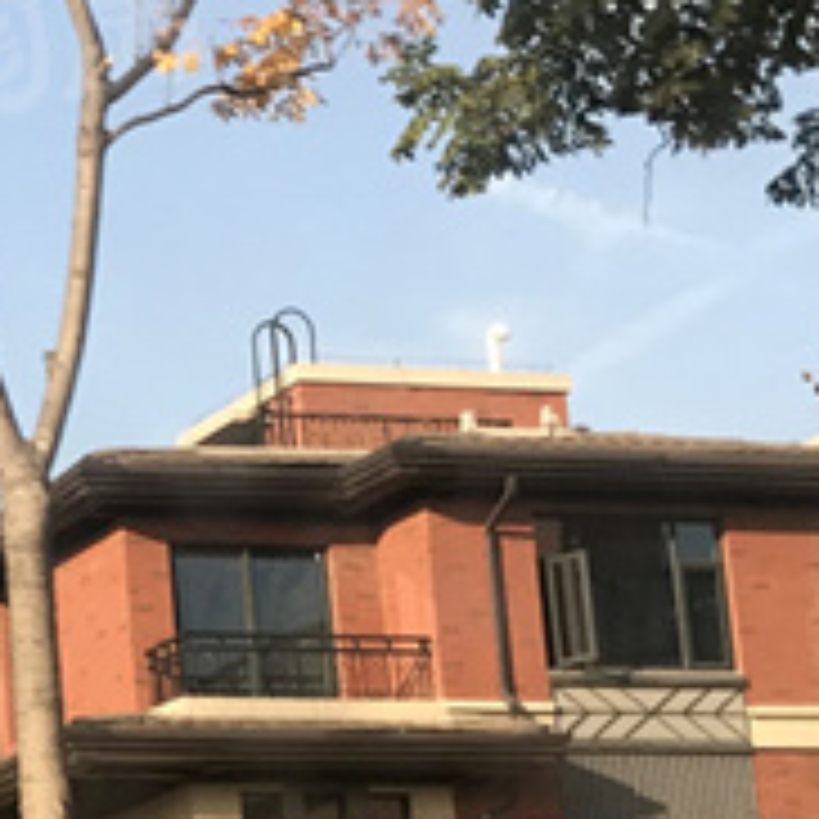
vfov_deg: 12.8
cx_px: -369
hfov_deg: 12.3
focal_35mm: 136
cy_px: 621
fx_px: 3640
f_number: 1.8
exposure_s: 1/320
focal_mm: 3.99
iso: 20
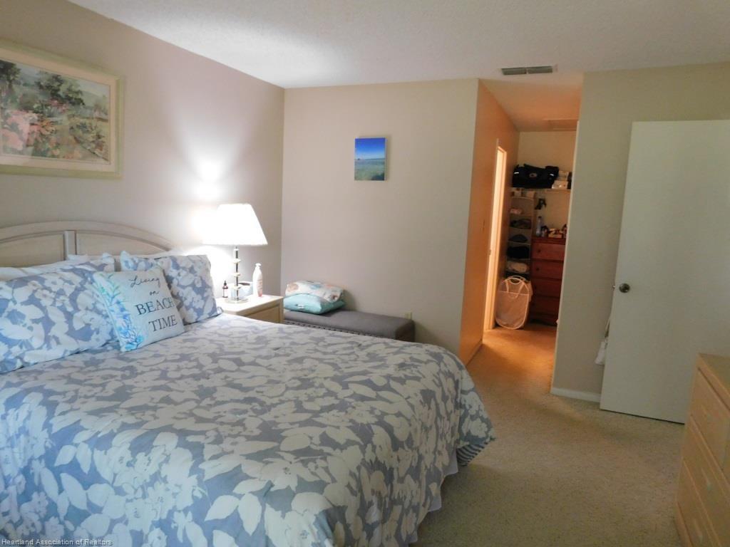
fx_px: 485
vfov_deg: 58.9
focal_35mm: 23
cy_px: 274
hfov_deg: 73.9
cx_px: 365
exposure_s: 1/15
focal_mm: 4
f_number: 3
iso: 400
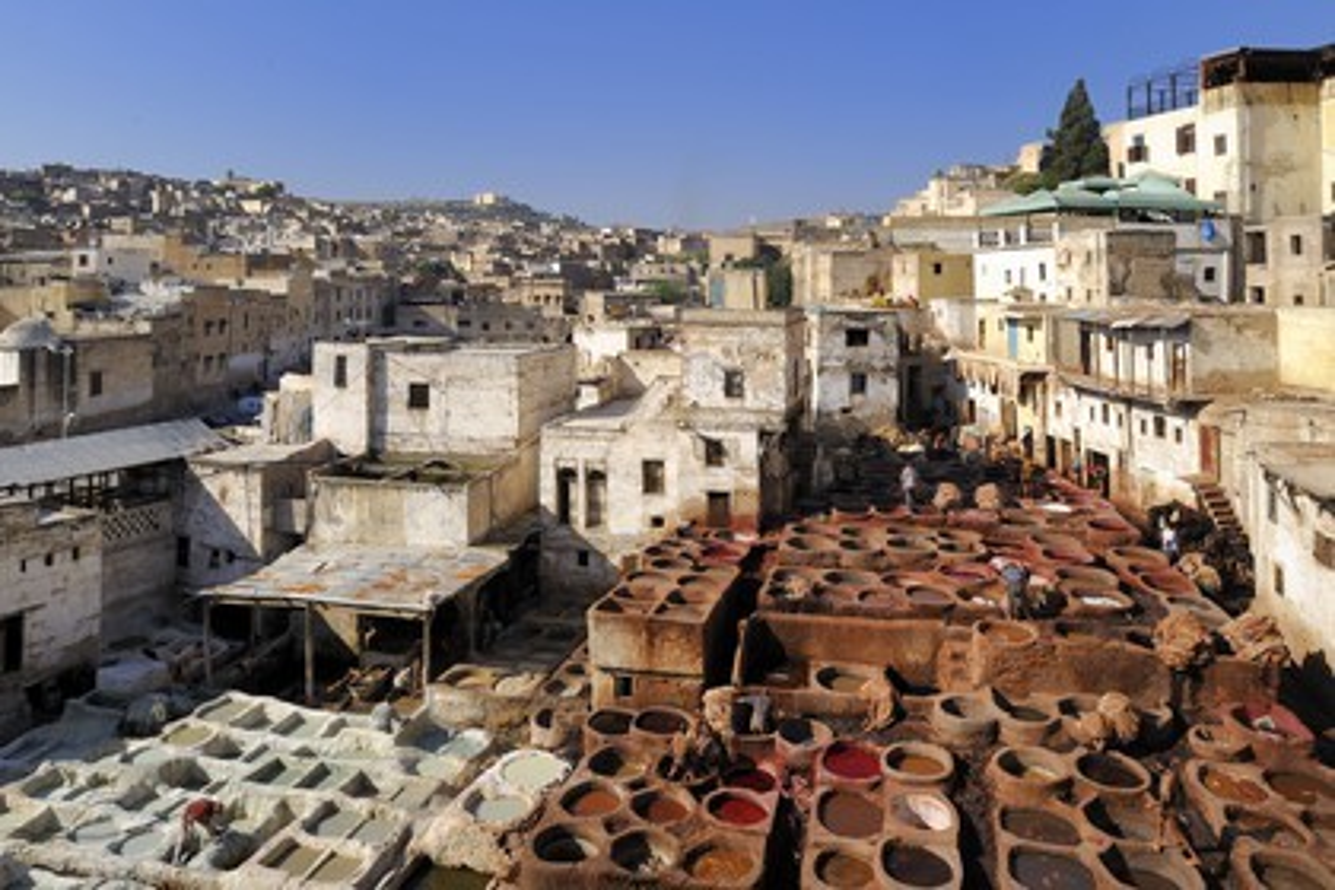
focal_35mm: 24
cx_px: 668
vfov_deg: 53.1
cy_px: 445
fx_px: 890
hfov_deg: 73.7
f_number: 16
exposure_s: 1/160
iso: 200
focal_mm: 24
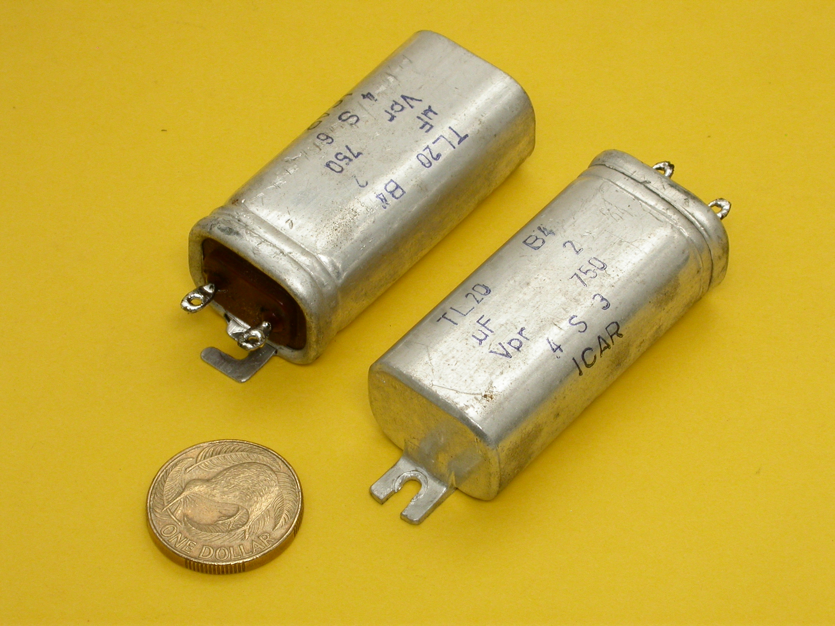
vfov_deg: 9.6
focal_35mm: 154
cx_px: 418
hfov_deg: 12.8
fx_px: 3715
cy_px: 313
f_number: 10.3
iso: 100
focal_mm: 32
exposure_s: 1/5.6
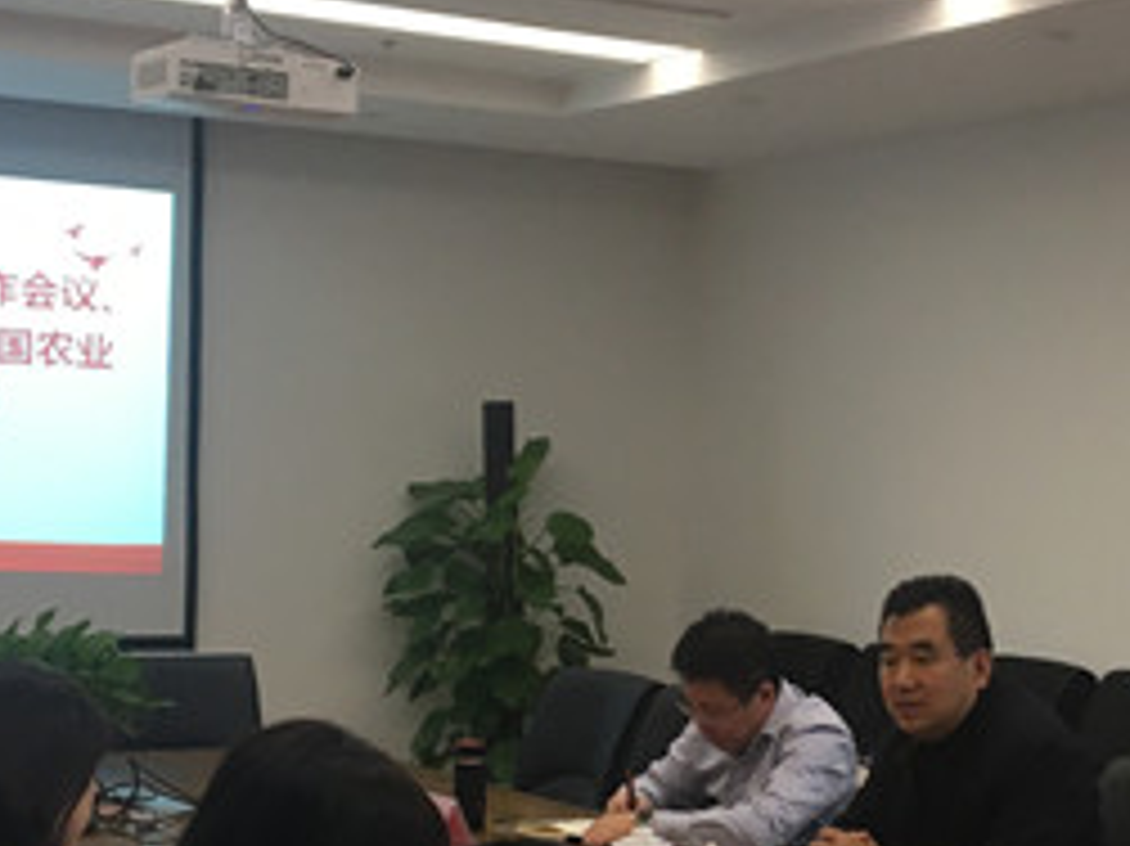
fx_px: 2643
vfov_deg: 18.1
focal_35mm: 81
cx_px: 837
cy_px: 619
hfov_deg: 23.9
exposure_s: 1/33
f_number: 2.2
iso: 32
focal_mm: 4.15
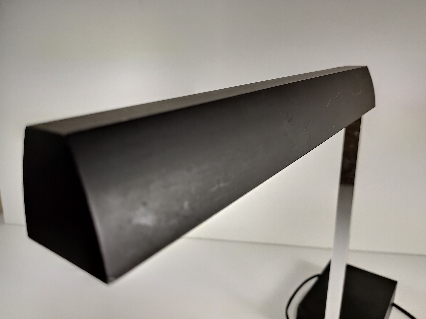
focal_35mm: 27
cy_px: 160
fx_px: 332
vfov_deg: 51.4
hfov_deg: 65.3
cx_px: 213
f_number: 1.75
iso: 112
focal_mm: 4.75
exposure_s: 1/131
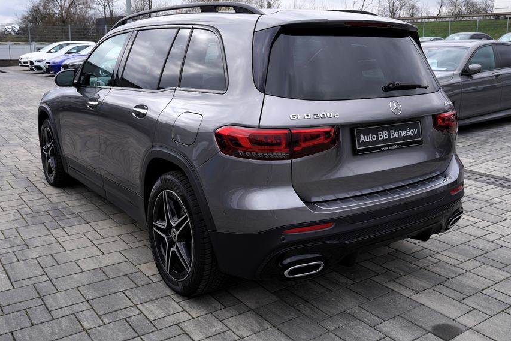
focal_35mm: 36
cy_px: 137
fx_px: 511
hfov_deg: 53.1
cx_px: 267
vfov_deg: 36.8
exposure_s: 1/200
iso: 100
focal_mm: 30
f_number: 7.1
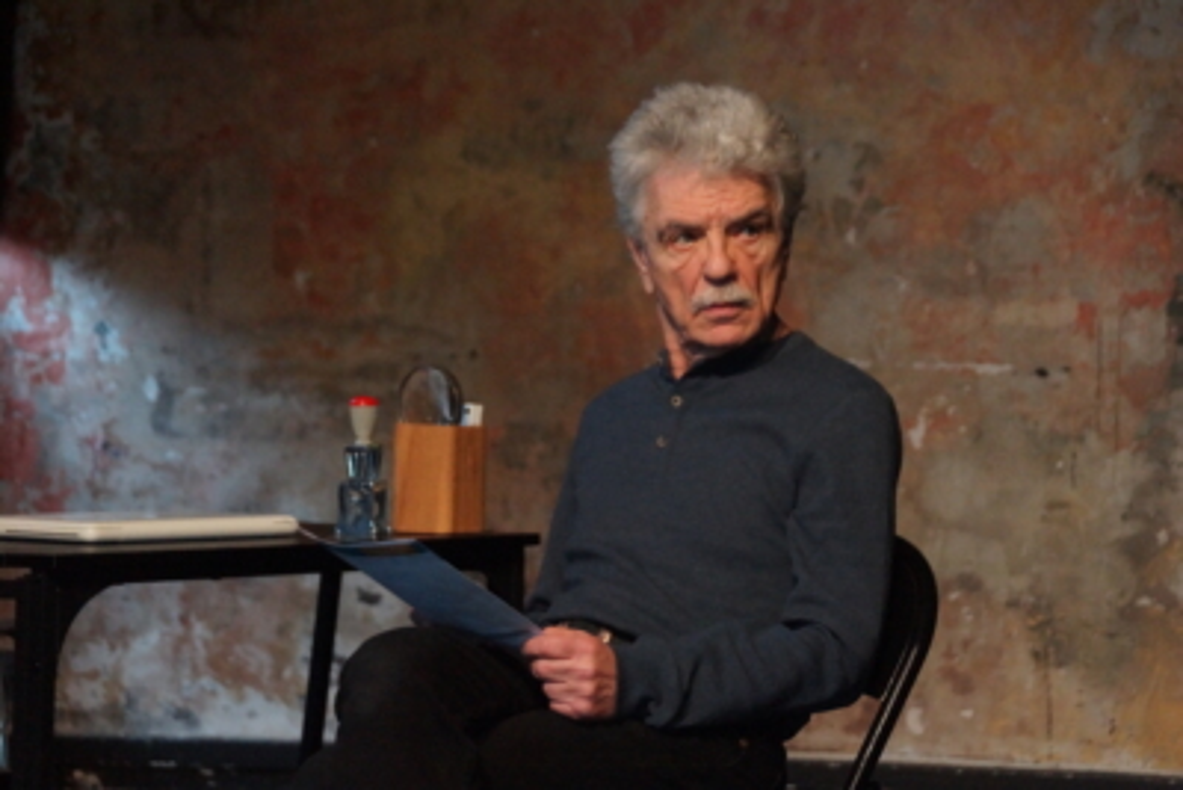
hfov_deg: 15.2
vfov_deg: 10.2
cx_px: 592
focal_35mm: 135
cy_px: 395
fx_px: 4438
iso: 3200
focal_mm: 90
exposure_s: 1/160
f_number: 5.6
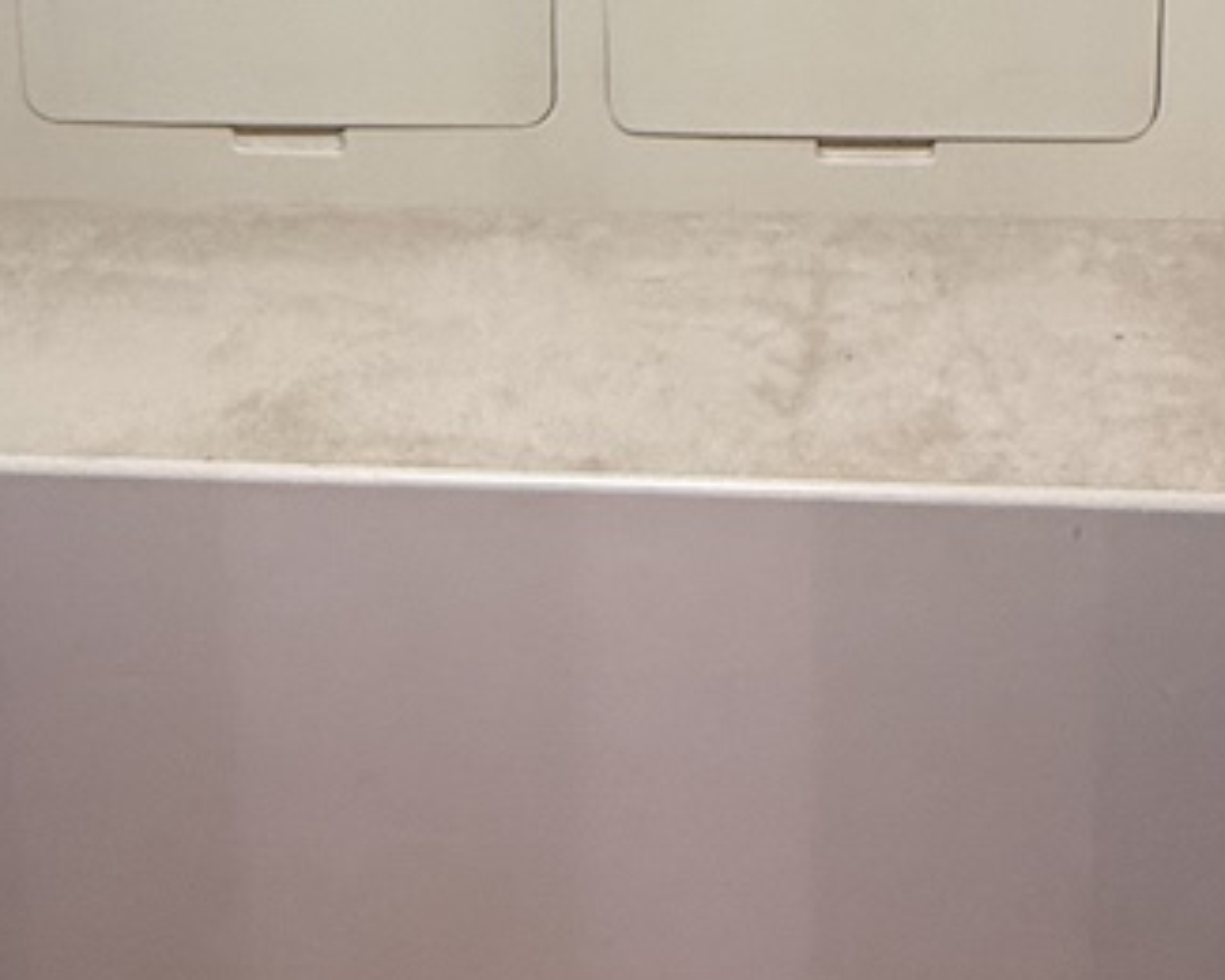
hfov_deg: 33.5
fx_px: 2030
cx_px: 524
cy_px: -202
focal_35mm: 56
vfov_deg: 24.5
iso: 320
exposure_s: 1/53
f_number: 2.2
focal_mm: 2.22
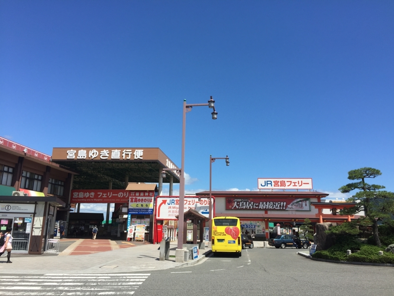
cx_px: 197
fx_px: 330
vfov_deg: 48.2
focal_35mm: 29
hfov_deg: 61.7
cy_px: 148
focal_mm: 4.15
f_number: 2.2
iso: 32
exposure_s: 1/2326
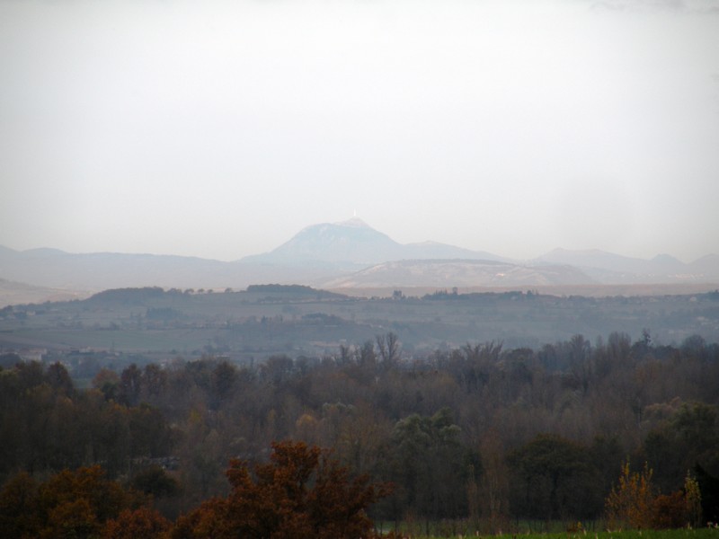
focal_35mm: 364
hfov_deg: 5.4
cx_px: 360
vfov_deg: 4.1
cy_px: 270
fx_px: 7561
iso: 64
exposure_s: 1/319
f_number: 4.5
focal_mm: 64.5
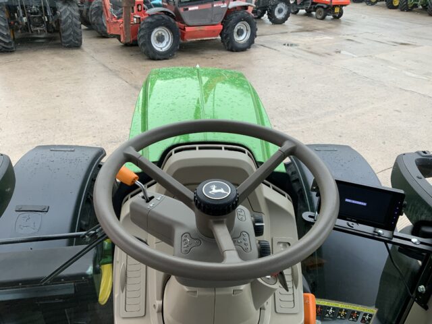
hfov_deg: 61.7
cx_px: 216
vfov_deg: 48.2
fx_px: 362
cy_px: 162
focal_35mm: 29
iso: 40
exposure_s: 1/122
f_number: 1.8
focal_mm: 3
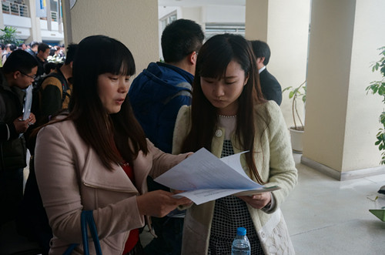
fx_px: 368
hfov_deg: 55.2
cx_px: 192
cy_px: 128
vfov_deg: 38.2
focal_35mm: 34
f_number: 4
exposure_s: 1/160
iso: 800
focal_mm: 23
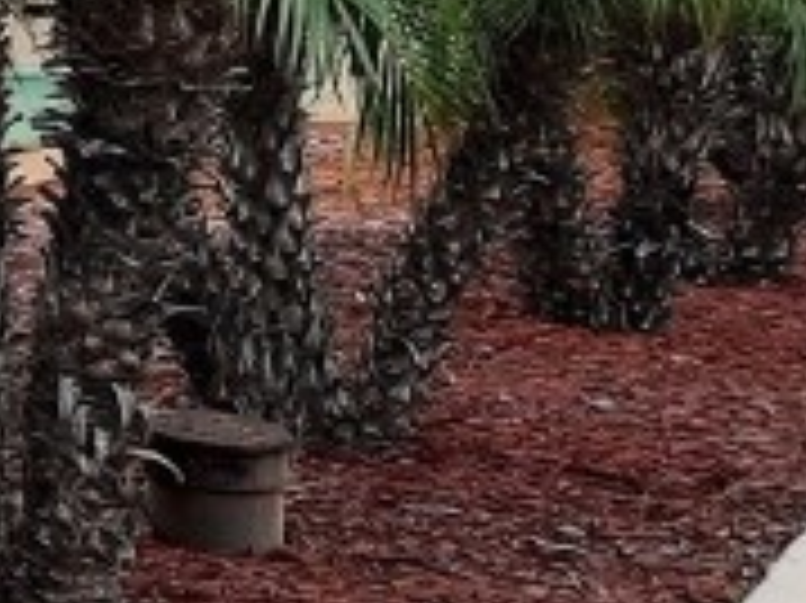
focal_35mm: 143
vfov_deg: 10.0
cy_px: -306
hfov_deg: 10.7
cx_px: -1414
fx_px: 3327
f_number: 2
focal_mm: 4.6
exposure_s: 1/245
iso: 32
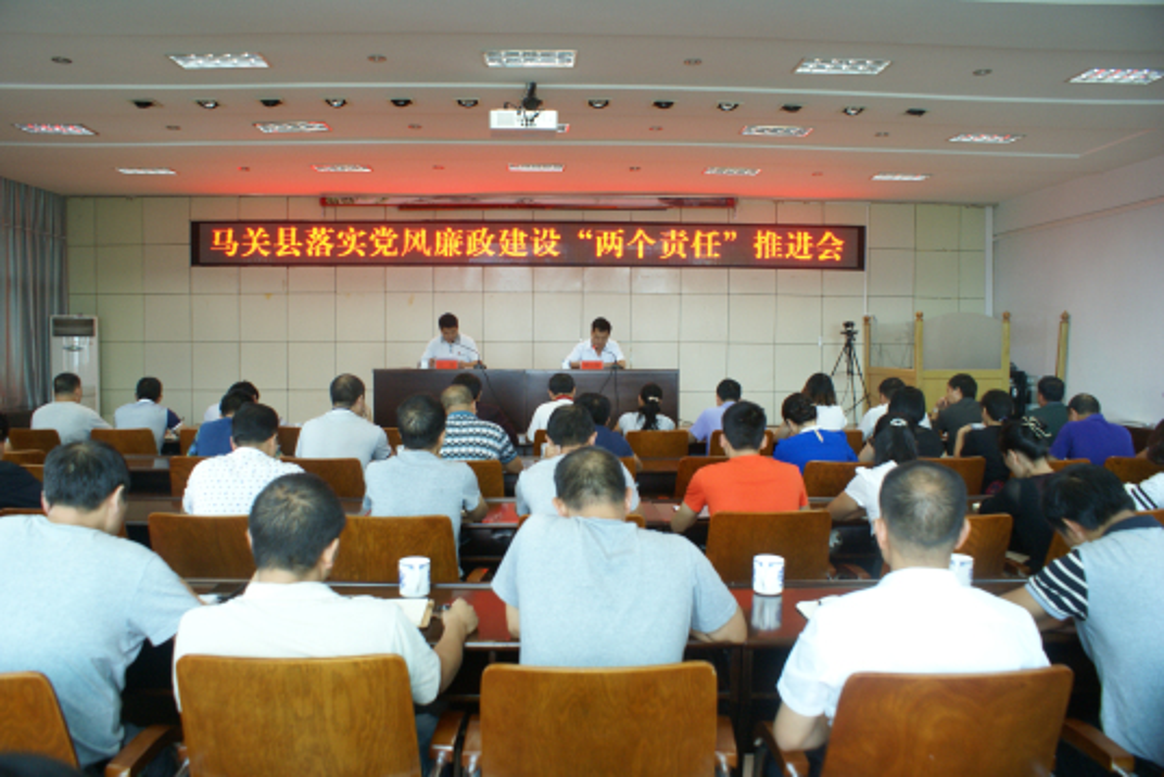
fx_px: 873
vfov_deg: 48.0
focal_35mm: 27
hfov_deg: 67.4
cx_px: 582
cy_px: 388
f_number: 3.5
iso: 400
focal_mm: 18
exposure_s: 1/30
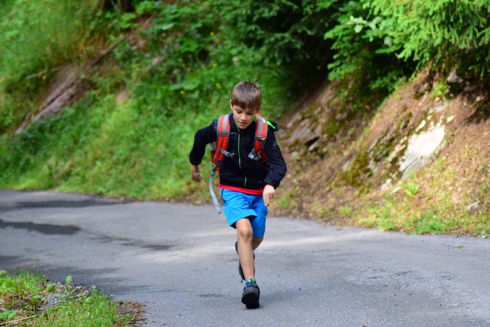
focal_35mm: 210
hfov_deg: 9.8
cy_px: 164
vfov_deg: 6.5
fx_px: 2859
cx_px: 245
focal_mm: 140
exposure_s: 1/640
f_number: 4.2
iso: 800
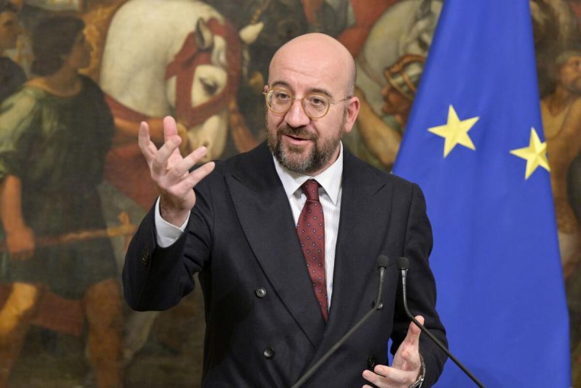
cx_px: 290
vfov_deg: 8.6
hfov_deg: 12.8
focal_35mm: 160
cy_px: 194
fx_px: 2582
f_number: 4.5
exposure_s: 1/320
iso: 2500
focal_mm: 160
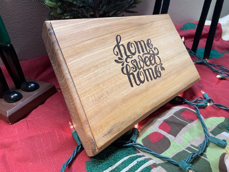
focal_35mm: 26
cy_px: 86
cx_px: 114
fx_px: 172
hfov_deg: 67.3
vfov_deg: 53.1
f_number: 1.8
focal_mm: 4.25
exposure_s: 1/60
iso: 64
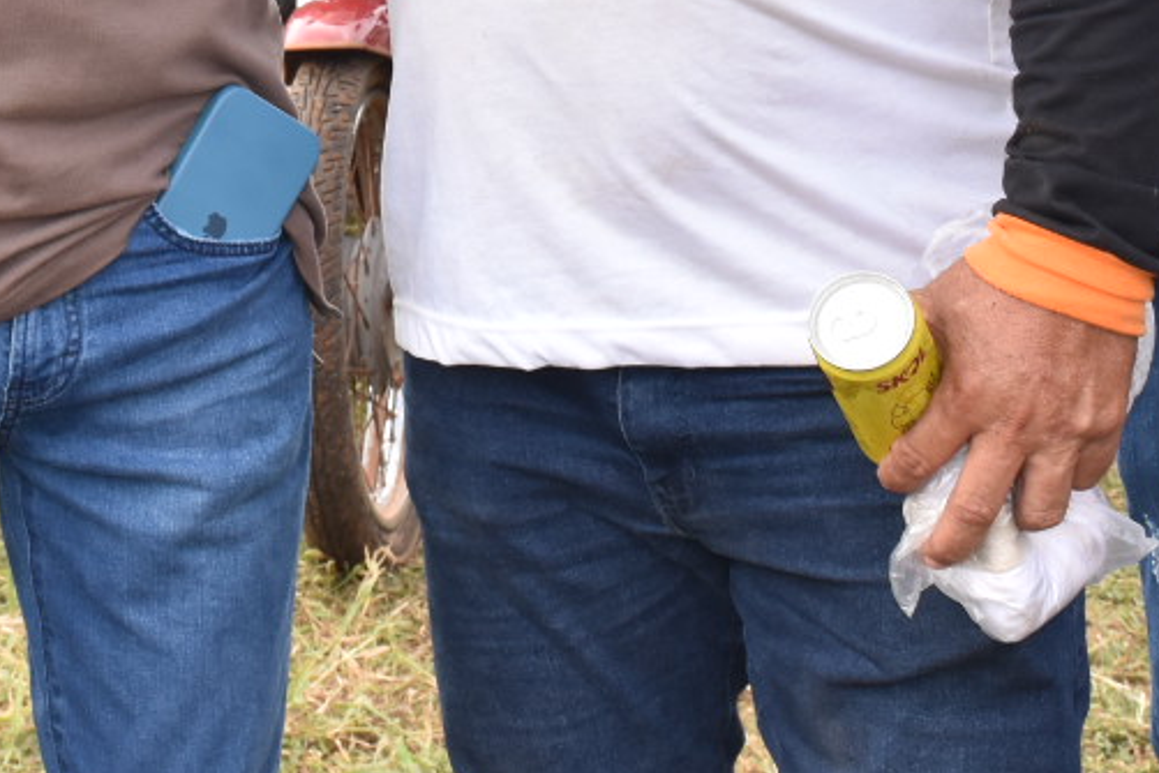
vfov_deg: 10.1
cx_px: 180
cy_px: -427
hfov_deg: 15.6
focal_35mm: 131
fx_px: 4206
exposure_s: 1/100
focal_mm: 27
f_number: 9
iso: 400
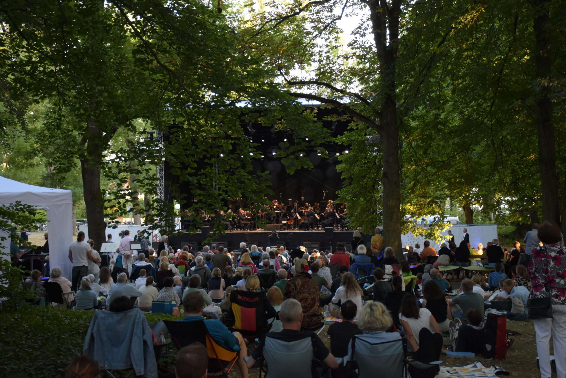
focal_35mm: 60
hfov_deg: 33.4
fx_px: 943
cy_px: 189
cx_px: 283
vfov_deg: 22.6
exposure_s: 1/100
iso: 800
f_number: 4.5
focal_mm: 40
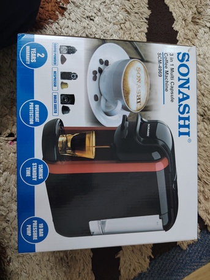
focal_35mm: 24
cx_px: 105
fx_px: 194
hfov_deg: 56.8
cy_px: 140
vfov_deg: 71.6
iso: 2456
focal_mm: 5.25
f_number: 1.75
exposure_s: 1/25
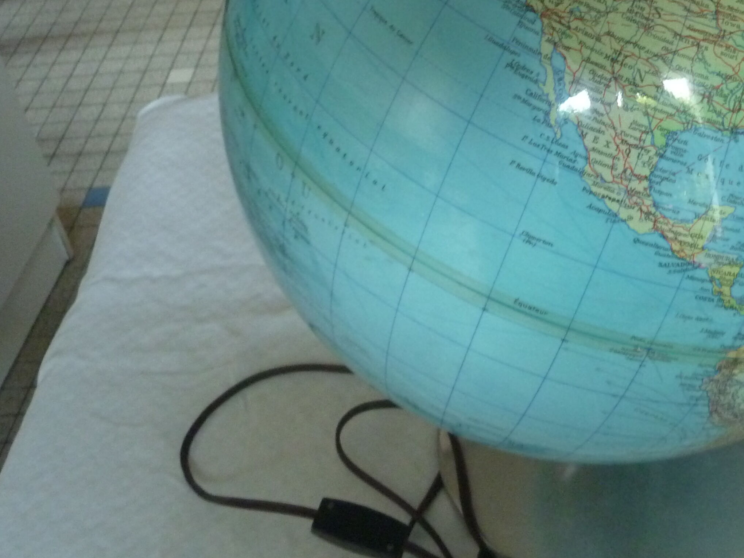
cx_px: 619
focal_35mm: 59
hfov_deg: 31.6
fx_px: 1268
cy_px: 102
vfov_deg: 24.4
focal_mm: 5.5
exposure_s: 1/13
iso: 400
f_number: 2.8
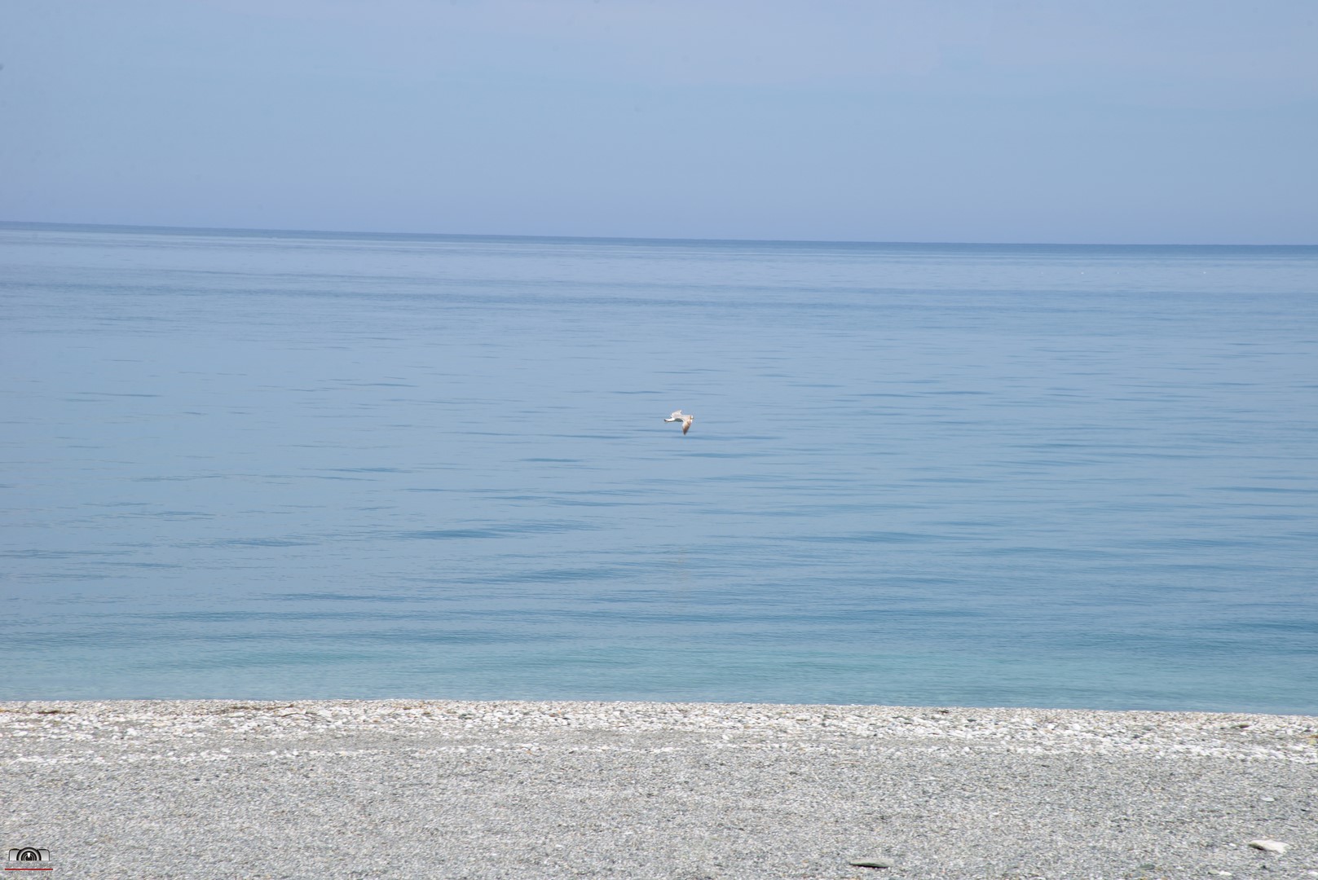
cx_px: 659
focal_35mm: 120
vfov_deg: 11.4
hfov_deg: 17.1
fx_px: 4395
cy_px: 440
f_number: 14
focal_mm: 120
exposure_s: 1/200
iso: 200
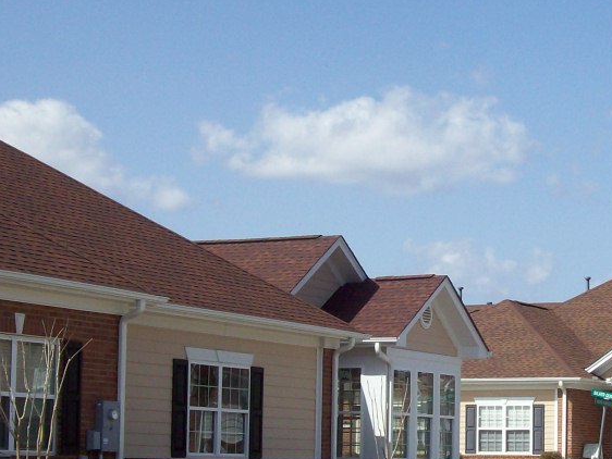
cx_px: 434
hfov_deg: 19.2
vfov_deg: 14.5
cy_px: 291
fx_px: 1804
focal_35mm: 102
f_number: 6
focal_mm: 9.4
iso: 80
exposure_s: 1/609
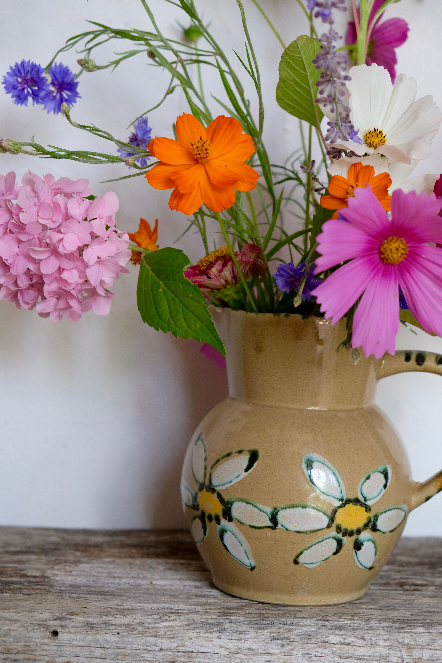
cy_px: 332
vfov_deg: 24.5
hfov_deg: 16.5
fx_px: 1528
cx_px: 221
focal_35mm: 83
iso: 800
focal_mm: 55
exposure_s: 1/60
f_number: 4
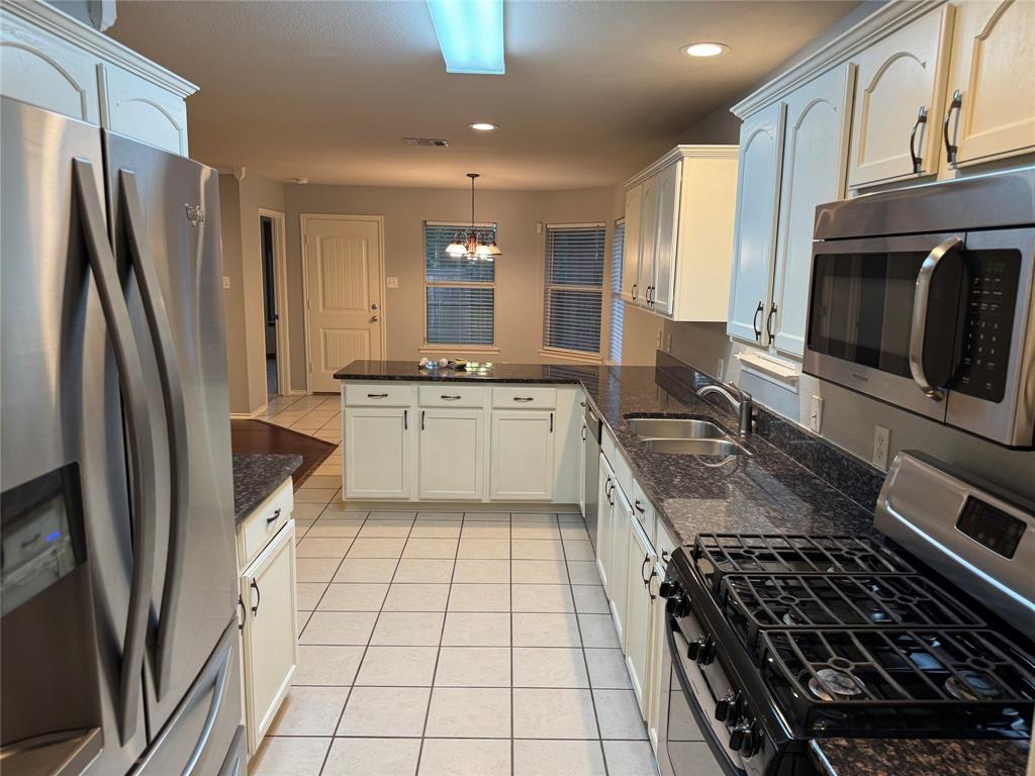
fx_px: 718
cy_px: 388
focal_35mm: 24
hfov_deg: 71.6
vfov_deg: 56.8
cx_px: 518
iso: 125
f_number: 1.78
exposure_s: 1/60
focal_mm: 6.76
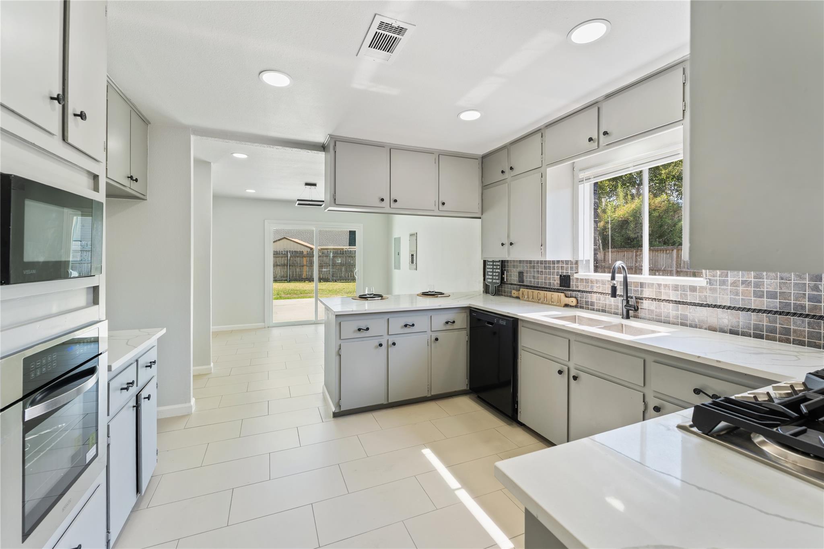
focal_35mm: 15
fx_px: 334
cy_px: 274
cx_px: 412
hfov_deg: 101.9
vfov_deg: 78.8
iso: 100
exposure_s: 1/10
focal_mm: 14.6
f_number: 8
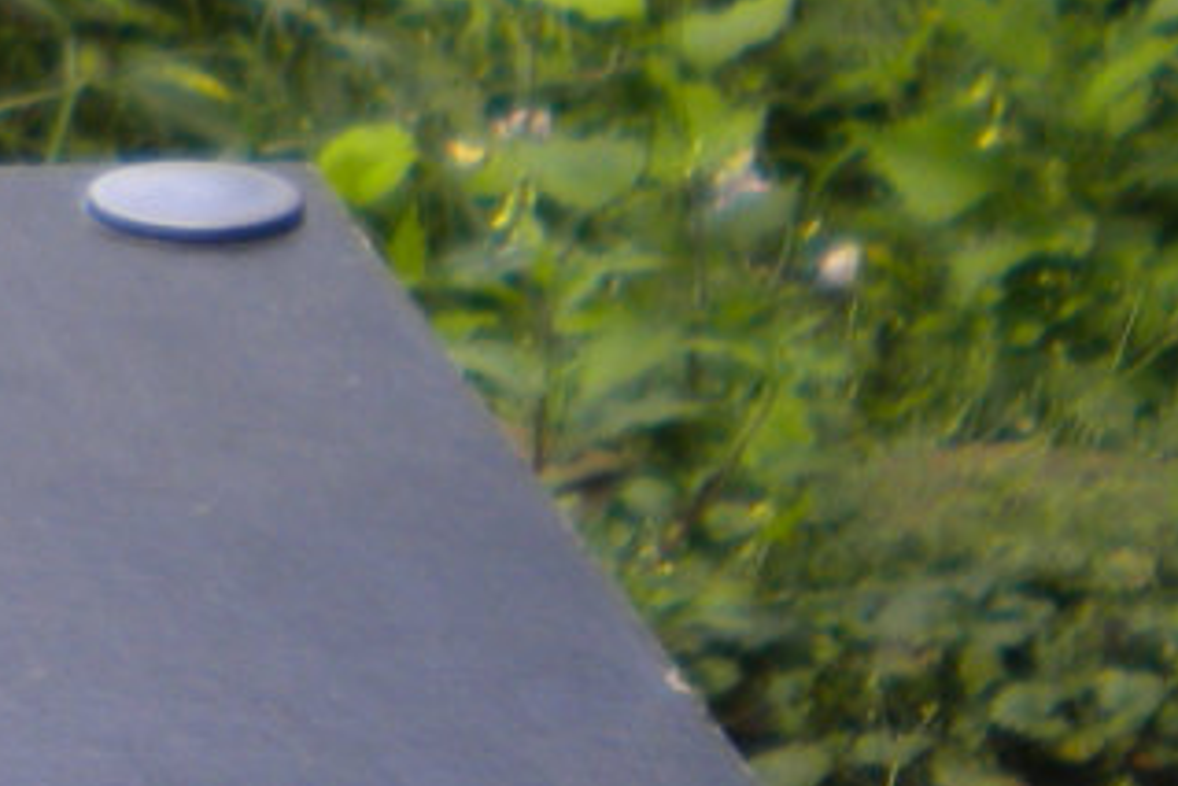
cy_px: -212
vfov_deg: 7.9
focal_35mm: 171
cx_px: -1030
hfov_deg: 11.1
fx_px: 5598
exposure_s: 1/406
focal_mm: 6.3
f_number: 3.1
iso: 86
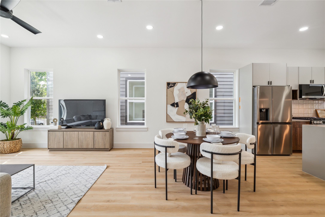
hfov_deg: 96.7
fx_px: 144
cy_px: 108
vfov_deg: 73.7
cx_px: 162
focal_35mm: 16
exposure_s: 1/6
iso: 200
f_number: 9
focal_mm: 16
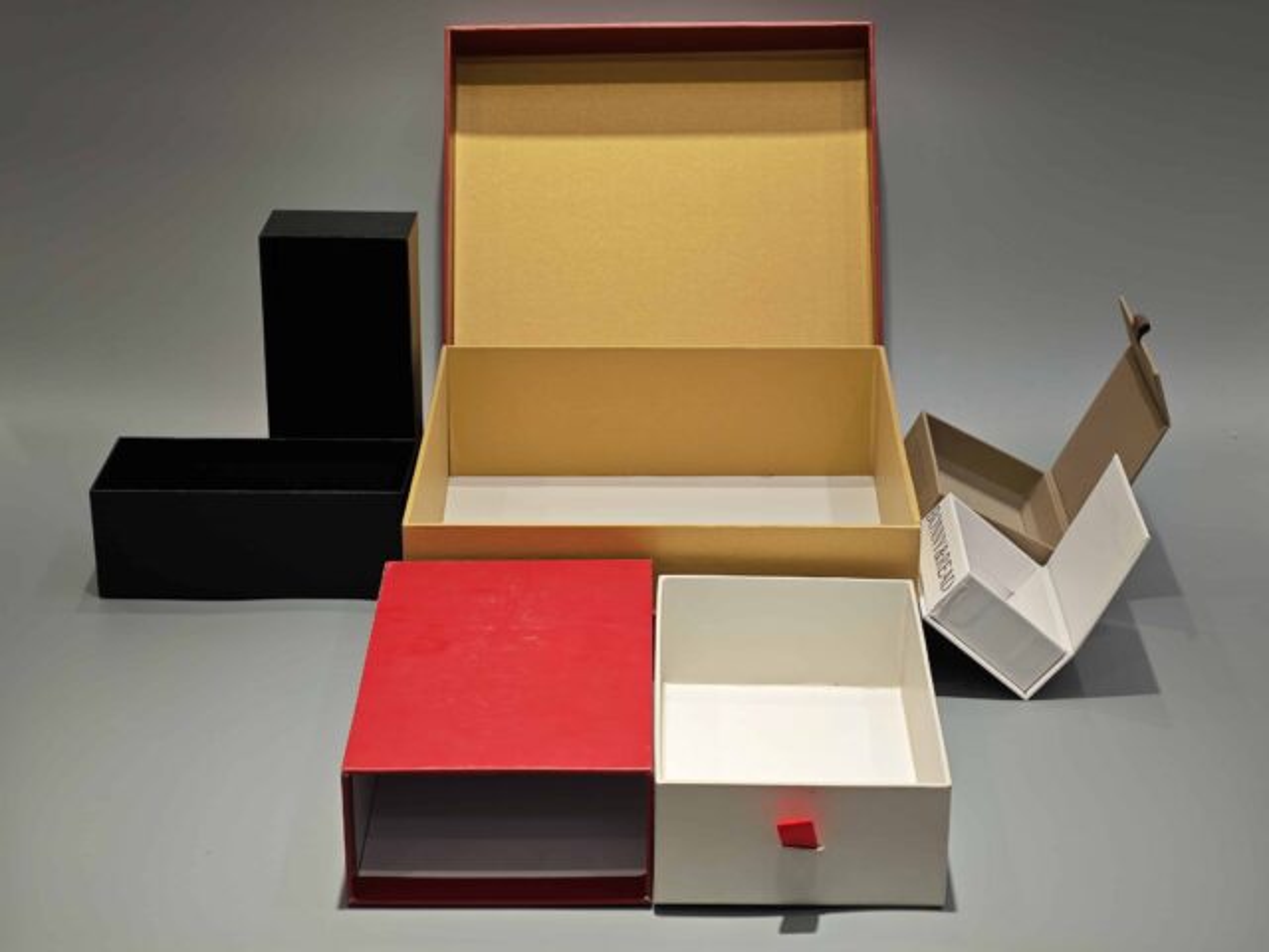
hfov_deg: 26.0
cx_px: 634
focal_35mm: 75
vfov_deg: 19.6
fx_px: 2749
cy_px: 476
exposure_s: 1/100
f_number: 2
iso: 80
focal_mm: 10.1
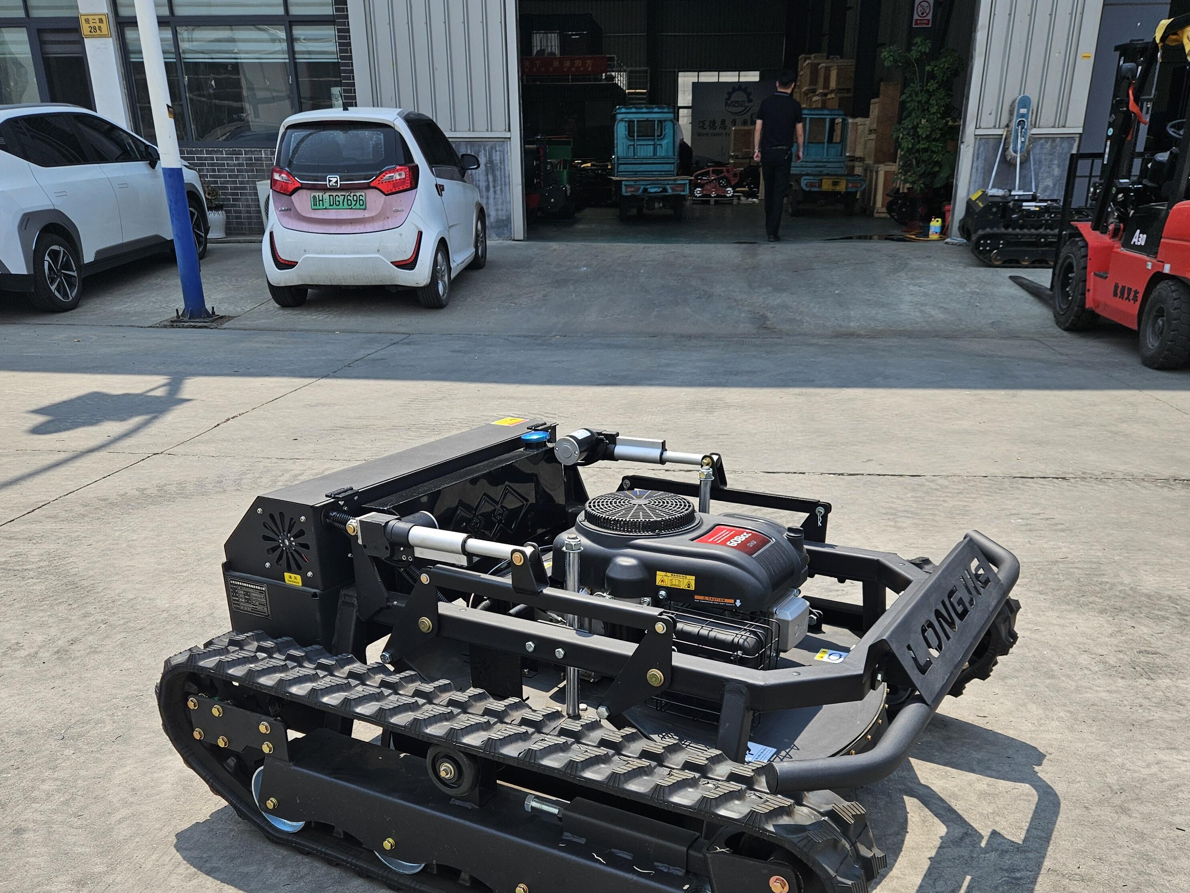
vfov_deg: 44.5
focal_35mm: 31
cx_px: 598
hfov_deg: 58.4
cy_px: 619
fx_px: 1066
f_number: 1.8
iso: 32
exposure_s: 1/1457
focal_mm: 5.4
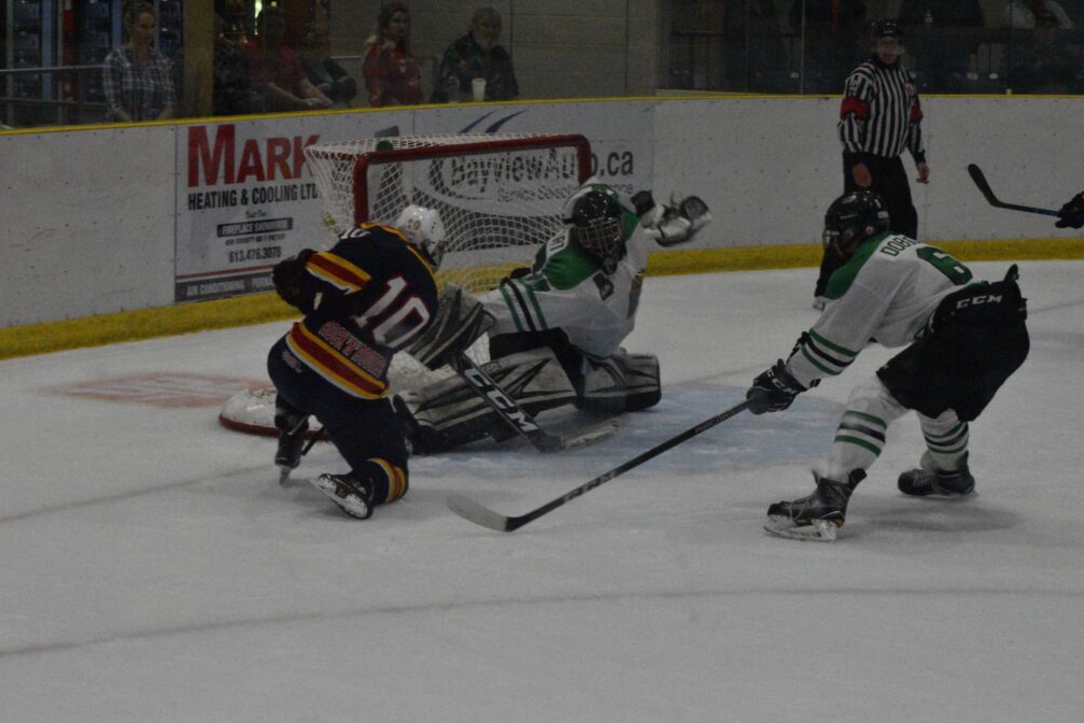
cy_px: 357
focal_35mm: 119
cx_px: 535
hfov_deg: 17.2
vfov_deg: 11.5
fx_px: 3584
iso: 10000
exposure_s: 1/400
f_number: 18
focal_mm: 78
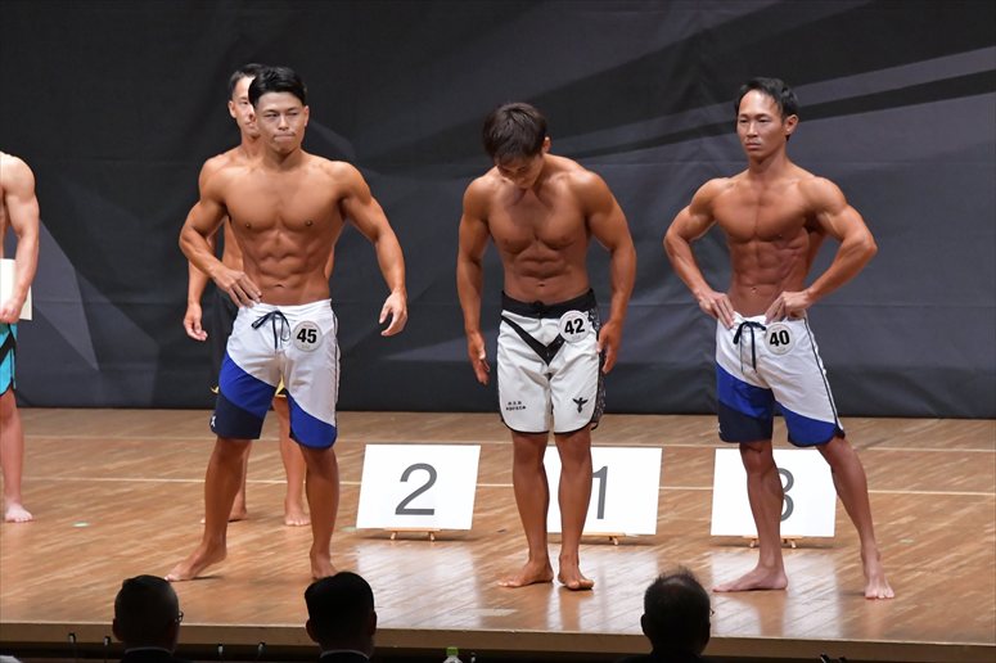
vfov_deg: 5.7
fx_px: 6637
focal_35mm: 240
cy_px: 332
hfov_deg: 8.6
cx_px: 498
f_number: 5.6
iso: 8000
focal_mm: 160
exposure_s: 1/400
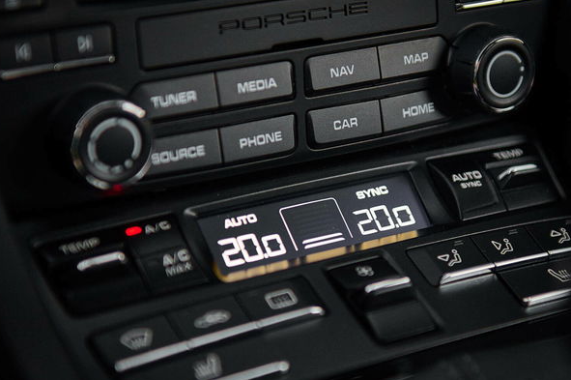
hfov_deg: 21.0
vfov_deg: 14.1
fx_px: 1537
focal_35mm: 97
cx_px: 326
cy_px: 228
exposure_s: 1/125
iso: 800
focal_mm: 56
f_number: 2.8
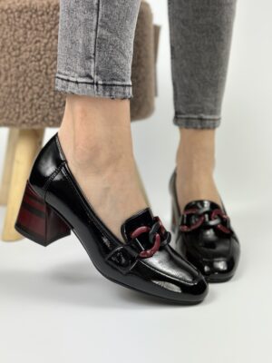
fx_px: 503
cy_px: 182
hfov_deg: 30.3
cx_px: 136
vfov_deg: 39.7
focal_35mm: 48
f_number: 1.78
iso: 80
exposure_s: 1/953
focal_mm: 6.86
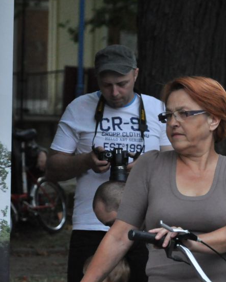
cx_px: 163
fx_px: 2298
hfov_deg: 5.6
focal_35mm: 275
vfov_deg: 7.0
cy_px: 160
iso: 2000
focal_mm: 105
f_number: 5.6
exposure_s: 1/200
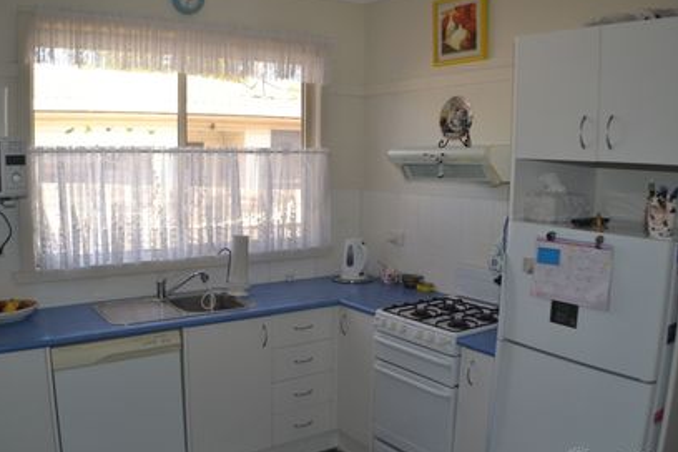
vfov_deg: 35.0
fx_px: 716
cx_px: 302
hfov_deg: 50.6
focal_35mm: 38
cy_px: 237
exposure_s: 1/80
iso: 400
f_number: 4
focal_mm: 22
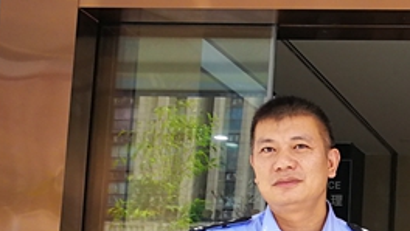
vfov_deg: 13.3
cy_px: 276
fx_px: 968
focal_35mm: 89
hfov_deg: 21.3
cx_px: 556
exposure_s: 1/100
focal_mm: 3.95
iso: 100
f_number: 2.2
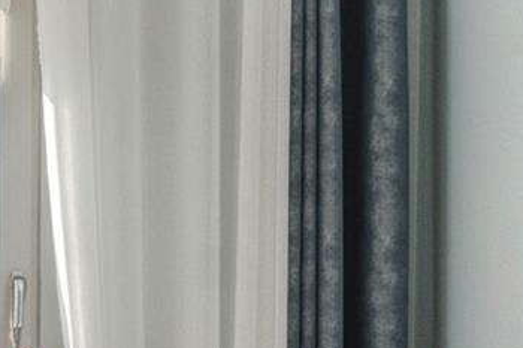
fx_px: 1786
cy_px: 456
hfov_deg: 15.4
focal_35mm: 123
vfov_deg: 10.9
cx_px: -266
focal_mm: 14
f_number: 9
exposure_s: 1/200
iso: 800
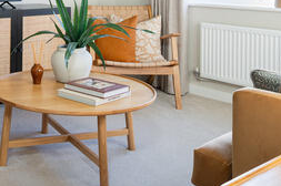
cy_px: -19
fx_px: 444
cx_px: 11
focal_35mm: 57
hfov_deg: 32.7
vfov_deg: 22.4
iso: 250
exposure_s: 1/13
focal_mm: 16
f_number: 8
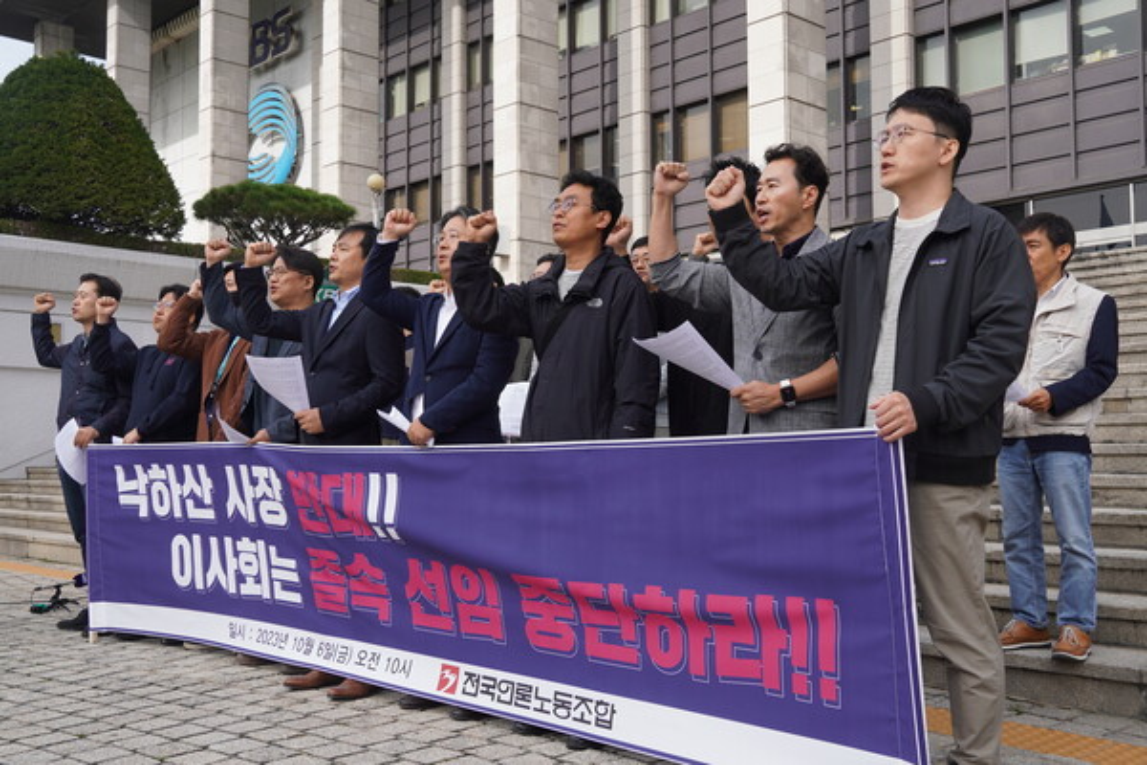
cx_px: 574
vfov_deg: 35.5
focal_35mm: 38
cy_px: 382
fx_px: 1195
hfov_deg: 51.3
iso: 100
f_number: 5.6
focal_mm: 25
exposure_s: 1/250
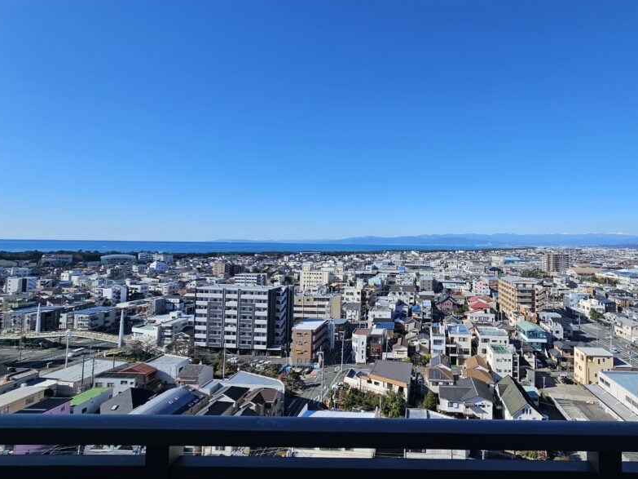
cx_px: 407
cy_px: 228
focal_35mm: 17
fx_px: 313
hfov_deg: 88.8
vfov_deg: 74.7
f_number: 2.2
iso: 50
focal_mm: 2.2
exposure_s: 1/2859
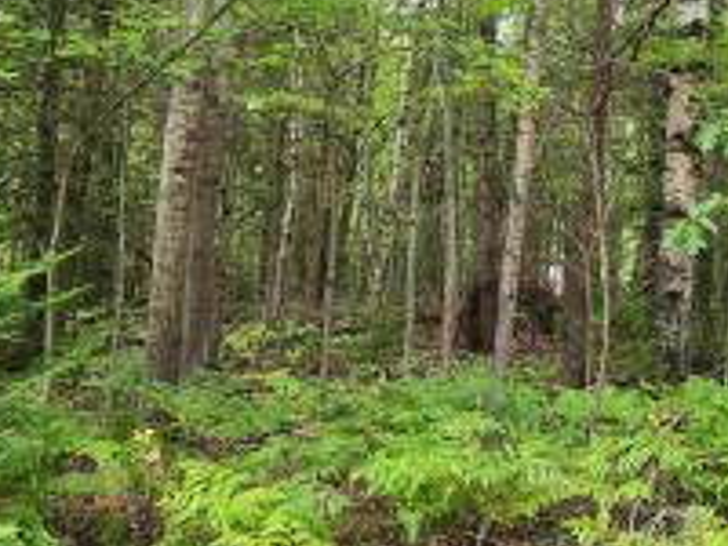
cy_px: 226
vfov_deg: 31.5
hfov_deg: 39.0
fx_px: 967
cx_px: 622
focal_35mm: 46
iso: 125
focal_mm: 5.4
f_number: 1.8
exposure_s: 1/180
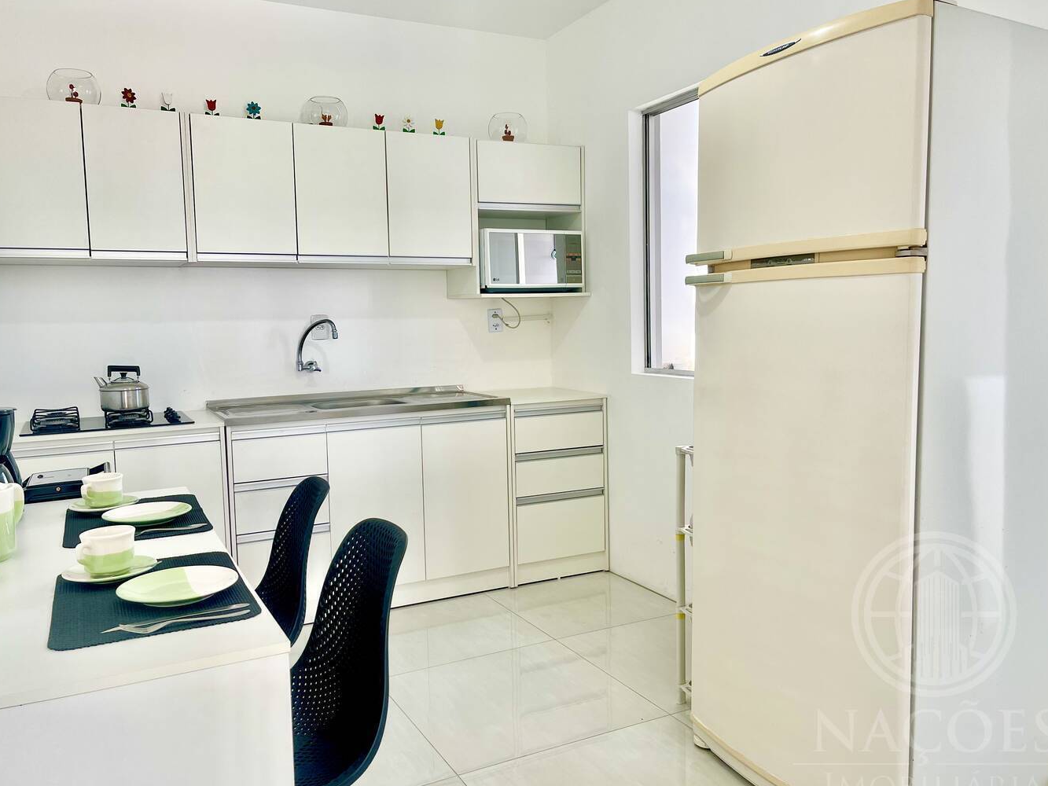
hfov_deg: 65.3
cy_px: 380
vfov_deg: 51.4
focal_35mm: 27
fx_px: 817
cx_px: 518
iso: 32
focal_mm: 5.1
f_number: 1.6
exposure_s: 1/120
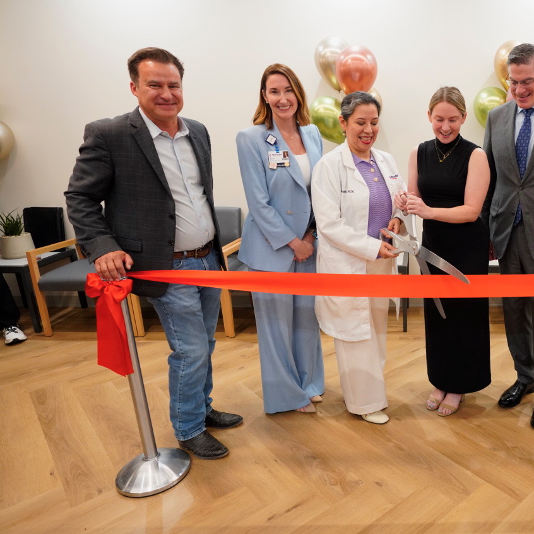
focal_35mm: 26
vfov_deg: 60.9
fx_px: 454
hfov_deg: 54.9
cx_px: 456
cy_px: 257
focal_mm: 16
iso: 1250
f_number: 3.5
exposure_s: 1/100
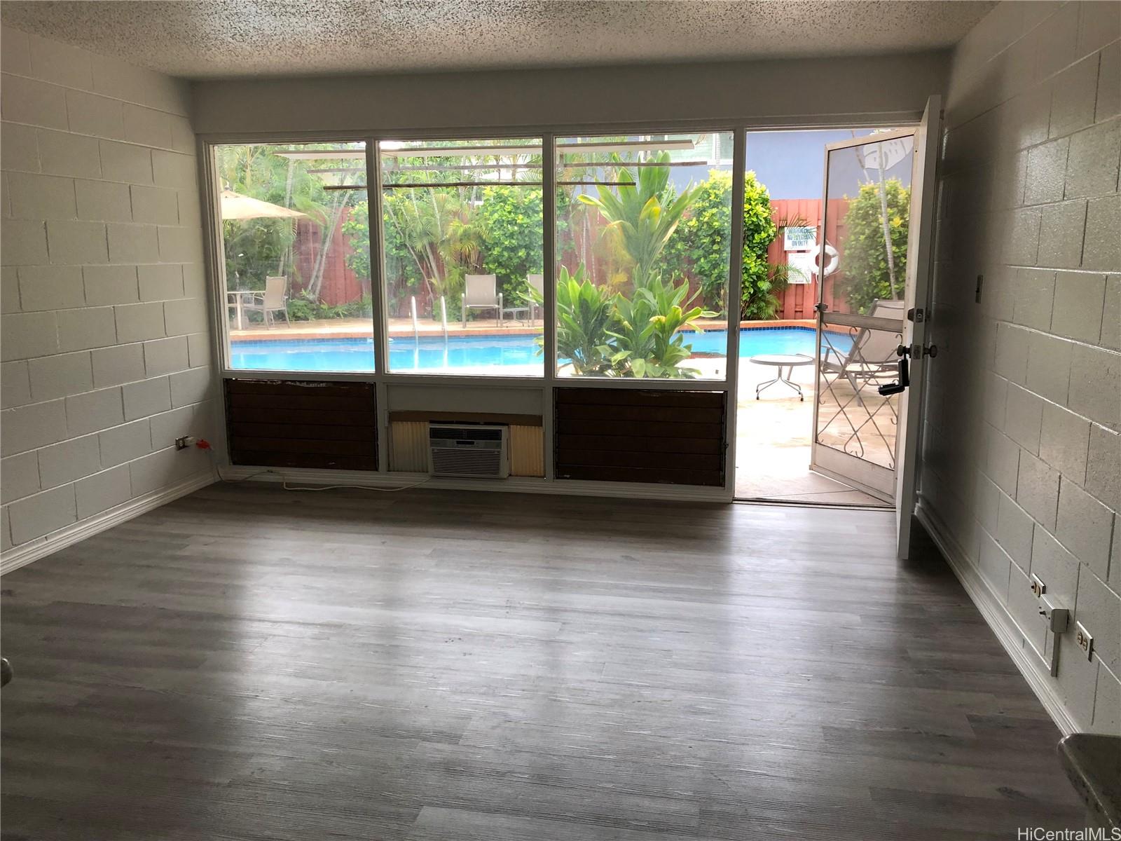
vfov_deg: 49.7
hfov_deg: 63.4
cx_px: 560
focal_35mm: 28
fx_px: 907
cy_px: 420
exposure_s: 1/30
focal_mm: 3.99
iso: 25
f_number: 1.8
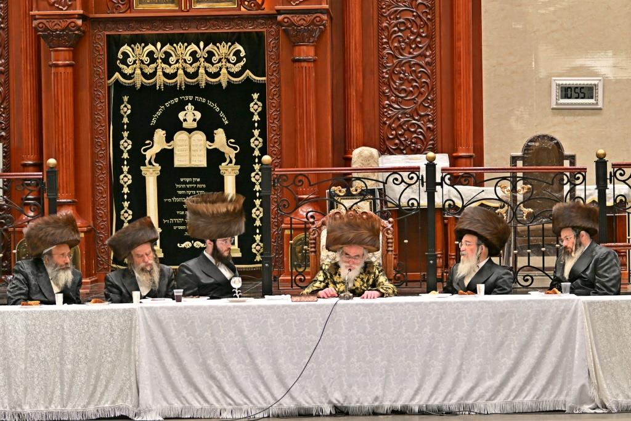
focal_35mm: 123
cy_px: 210
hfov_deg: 16.7
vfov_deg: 11.1
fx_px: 2156
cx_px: 316
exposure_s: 1/400
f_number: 2.8
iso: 400
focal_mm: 82
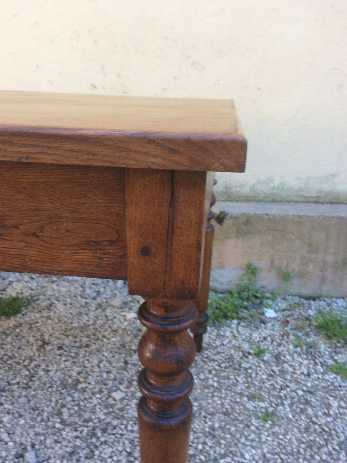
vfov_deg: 61.7
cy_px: 232
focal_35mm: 29
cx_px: 174
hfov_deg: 48.2
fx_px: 388
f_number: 2.2
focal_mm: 4.15
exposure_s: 1/100
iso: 40
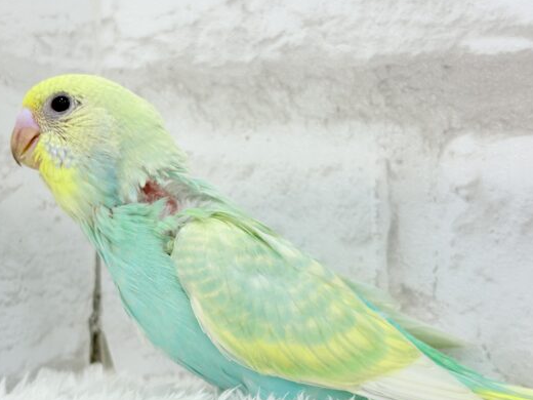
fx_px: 985
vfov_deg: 22.9
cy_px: 234
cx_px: 219
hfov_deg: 30.2
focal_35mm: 64
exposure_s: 1/50
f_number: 1.6
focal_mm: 5.96
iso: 32
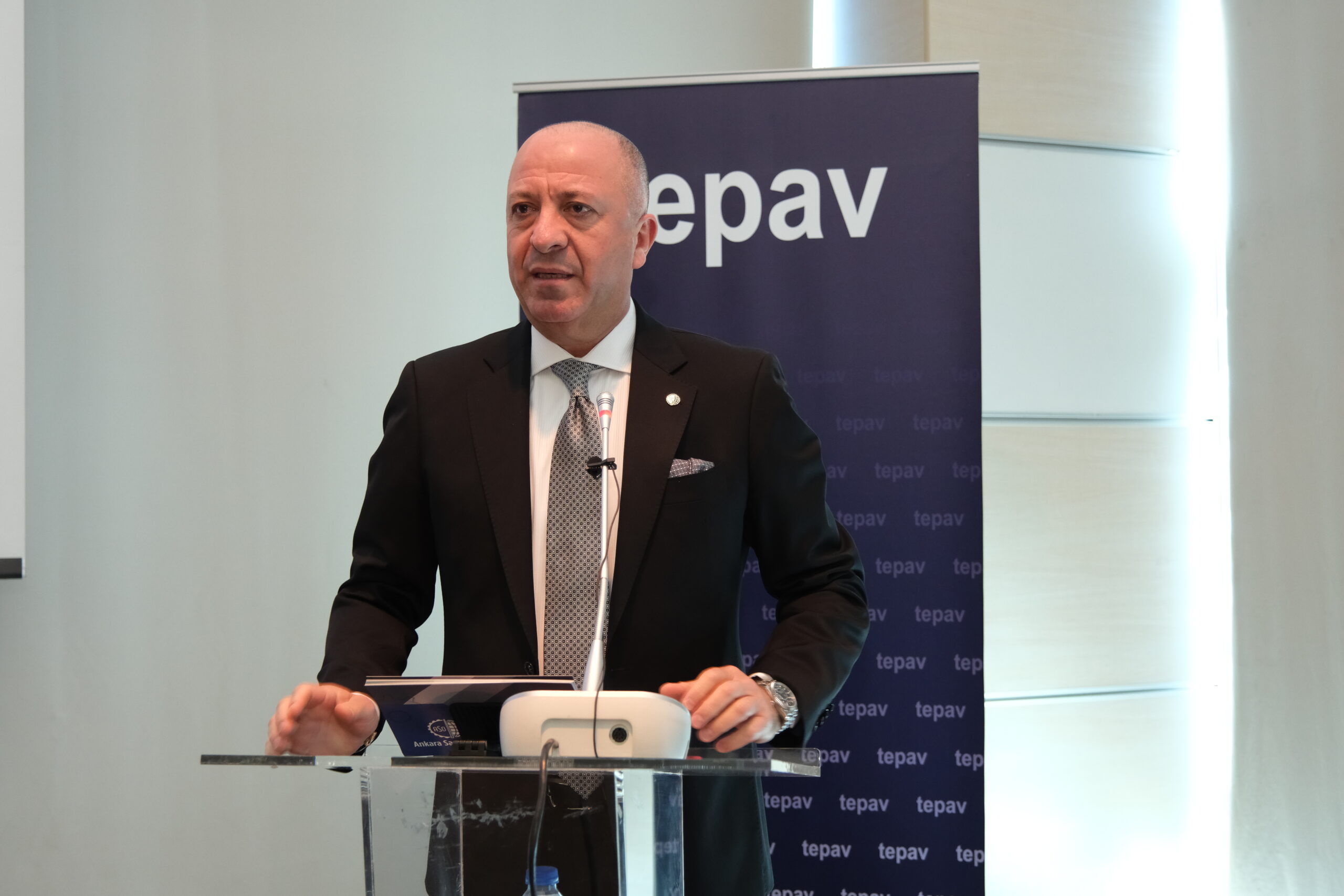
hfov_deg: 43.6
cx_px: 672
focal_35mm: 45
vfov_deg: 29.9
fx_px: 1680
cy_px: 448
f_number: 2.8
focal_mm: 30.2
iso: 1600
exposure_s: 1/100
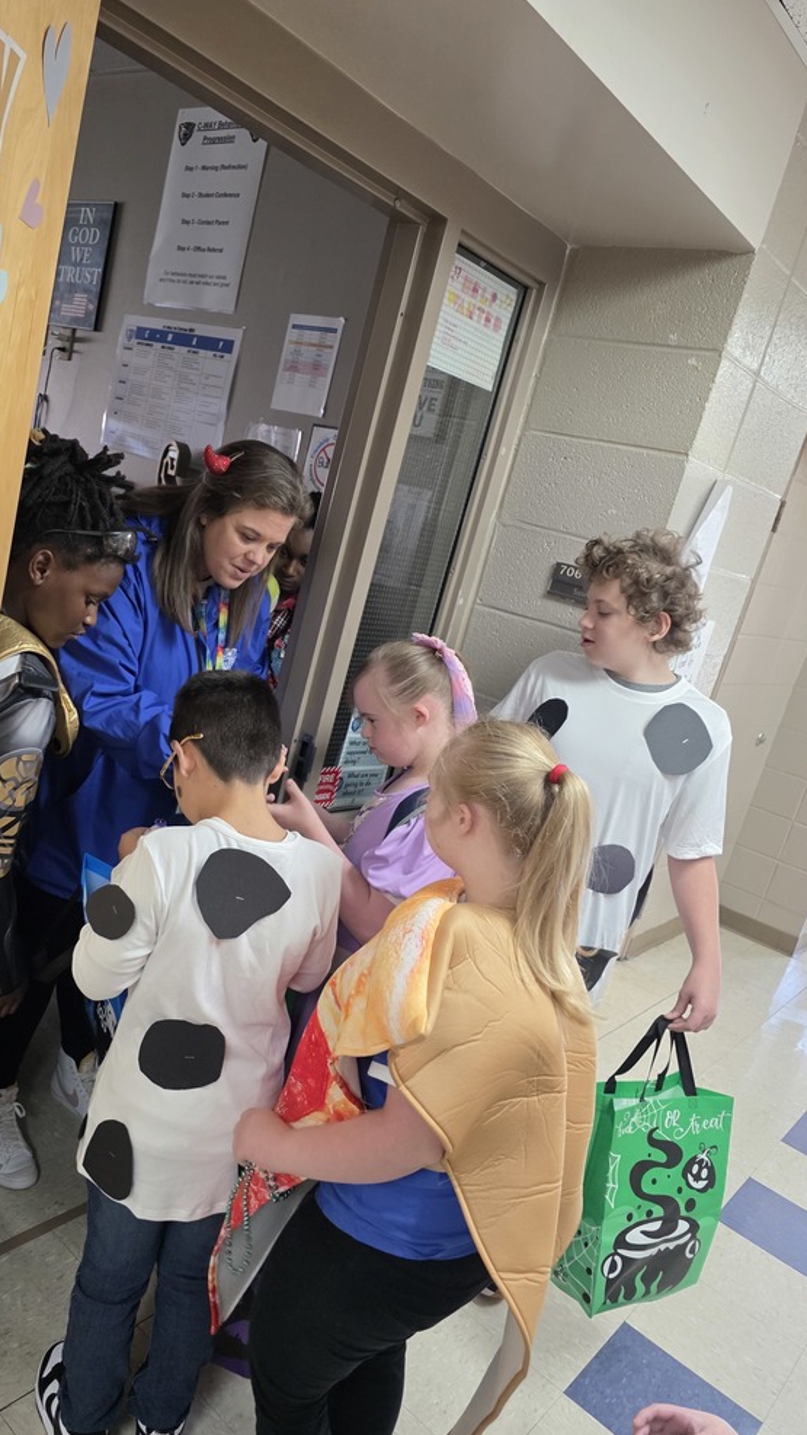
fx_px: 989
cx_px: 294
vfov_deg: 71.9
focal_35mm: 26
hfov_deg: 44.0
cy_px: 741
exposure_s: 1/120
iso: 500
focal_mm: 6.3
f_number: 1.7
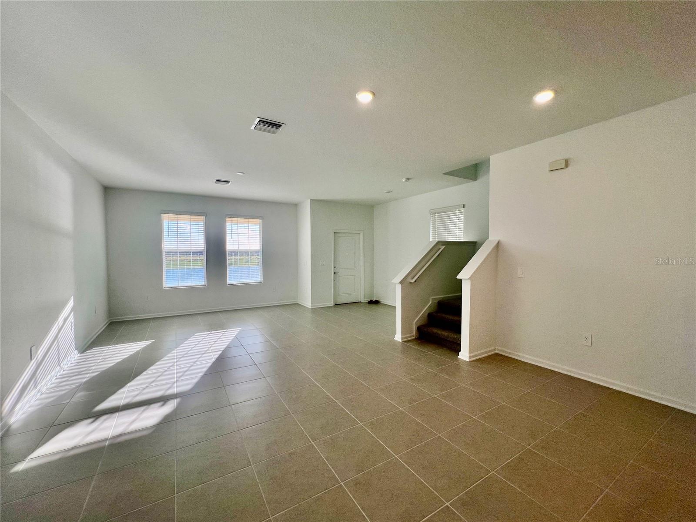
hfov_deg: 106.2
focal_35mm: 13
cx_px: 348
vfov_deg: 89.9
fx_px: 261
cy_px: 261
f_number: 1.8
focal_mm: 1.57
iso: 32
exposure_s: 1/247
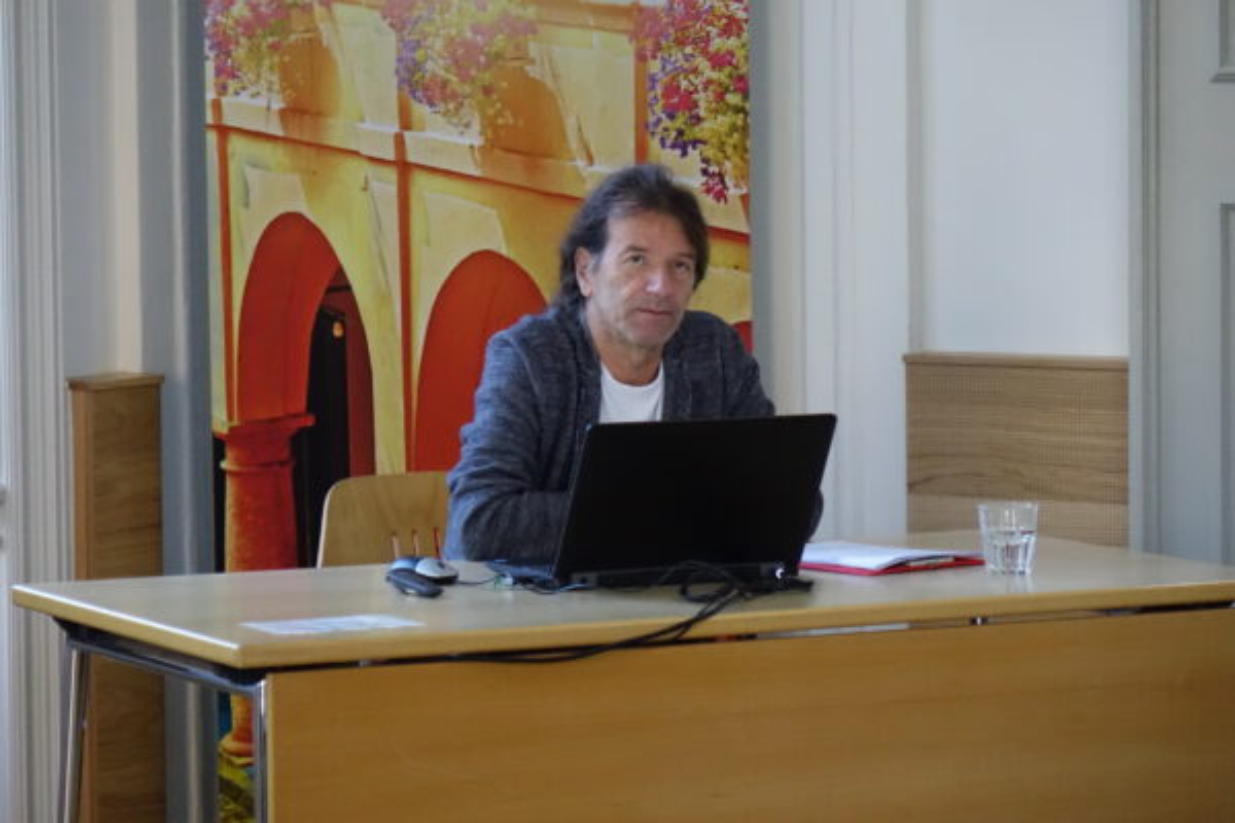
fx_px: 5626
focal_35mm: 164
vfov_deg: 8.4
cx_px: 618
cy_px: 412
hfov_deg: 12.5
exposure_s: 1/200
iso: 3200
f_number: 2.8
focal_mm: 60.04
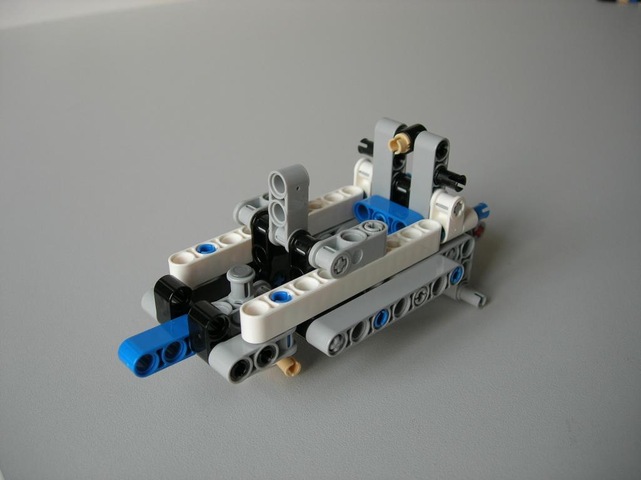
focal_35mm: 38
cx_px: 320
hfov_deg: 49.0
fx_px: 704
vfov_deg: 37.7
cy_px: 240
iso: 65
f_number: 2.8
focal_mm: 7.8
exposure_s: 1/3.9
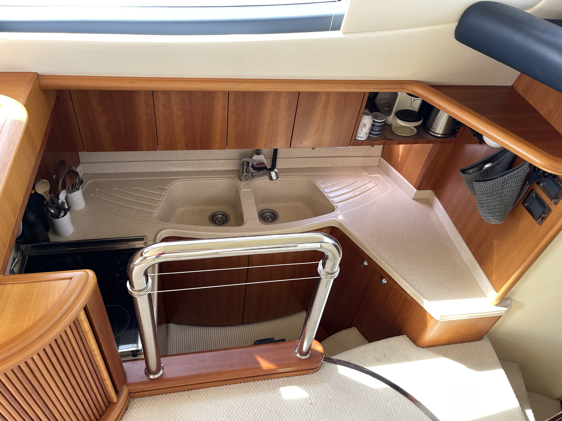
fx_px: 406
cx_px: 281
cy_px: 210
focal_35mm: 25
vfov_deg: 54.9
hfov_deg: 69.4
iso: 64
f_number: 1.6
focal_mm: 5.1
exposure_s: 1/121
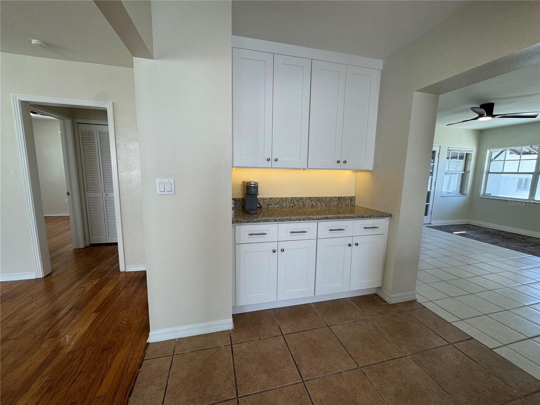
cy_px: 202
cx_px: 270
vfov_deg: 85.7
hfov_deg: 102.1
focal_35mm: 14
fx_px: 218
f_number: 2.2
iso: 80
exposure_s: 1/120
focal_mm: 2.22
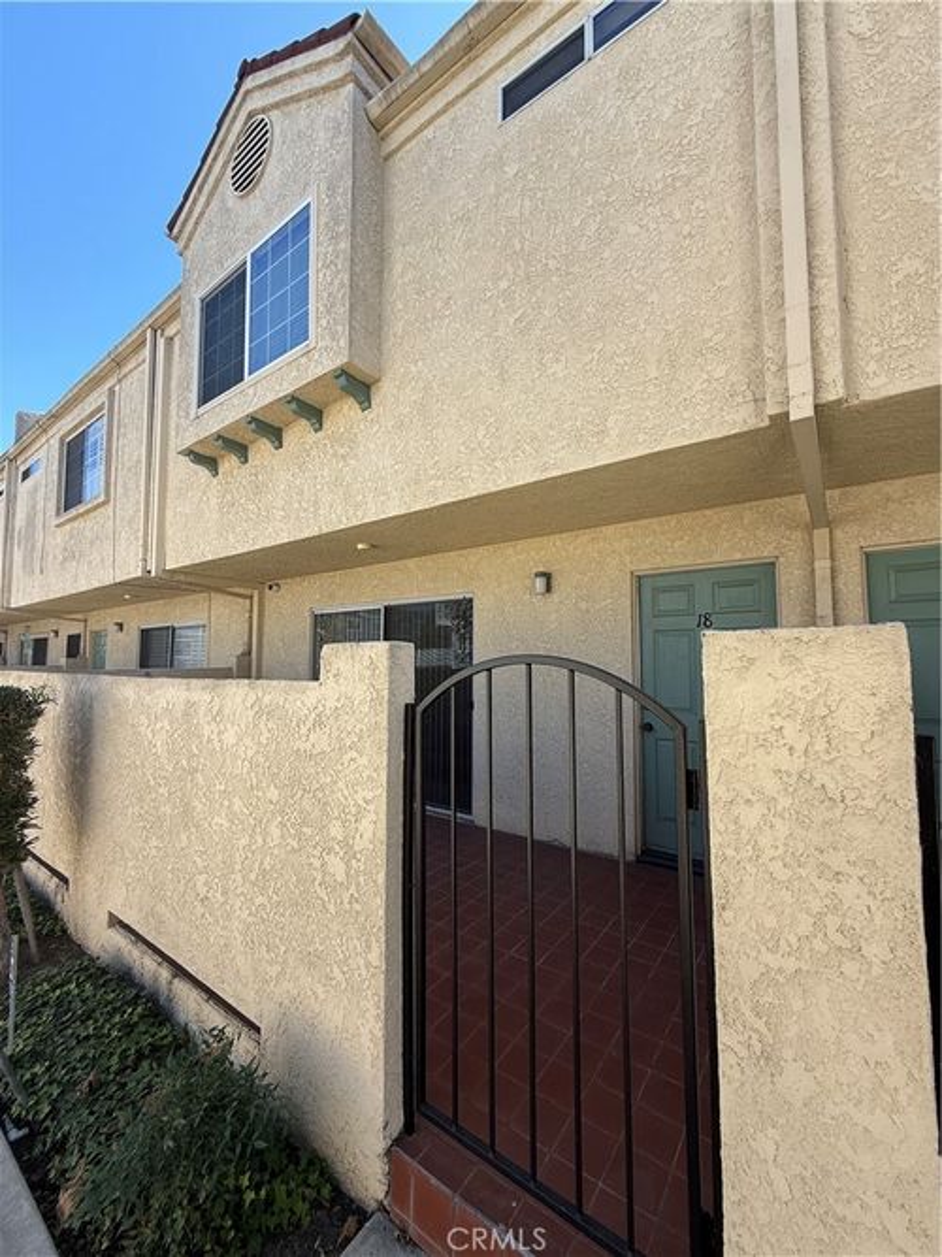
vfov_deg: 102.1
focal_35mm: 14
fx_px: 508
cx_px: 471
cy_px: 628
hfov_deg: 85.7
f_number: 2.2
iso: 50
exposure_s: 1/465
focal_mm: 2.22
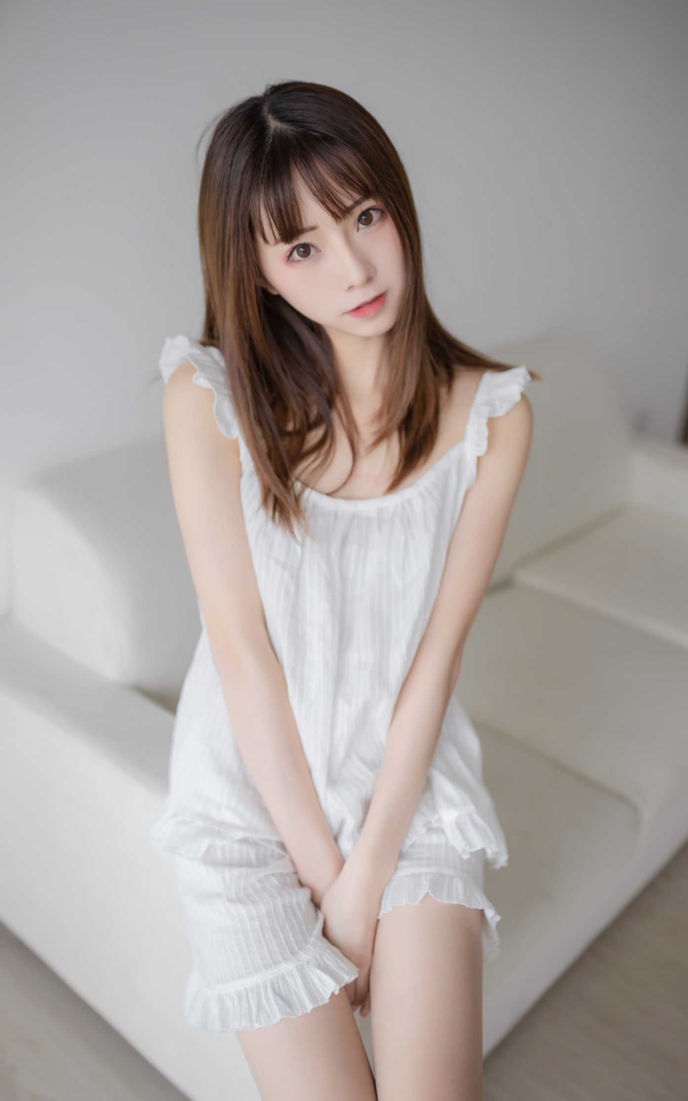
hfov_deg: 35.3
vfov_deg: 54.0
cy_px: 550
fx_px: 1080
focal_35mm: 36
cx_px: 366
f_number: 1.8
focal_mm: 35
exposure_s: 1/200
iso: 160
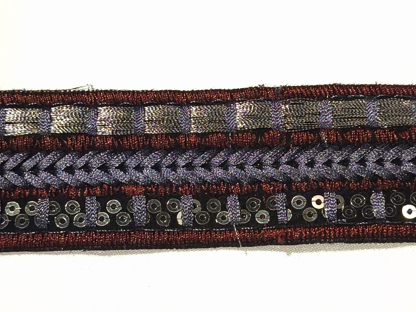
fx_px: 985
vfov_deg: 18.0
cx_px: 208
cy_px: 156
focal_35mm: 82
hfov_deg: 23.8
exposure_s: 1/2219
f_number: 1.6
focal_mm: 6.57
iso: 2000
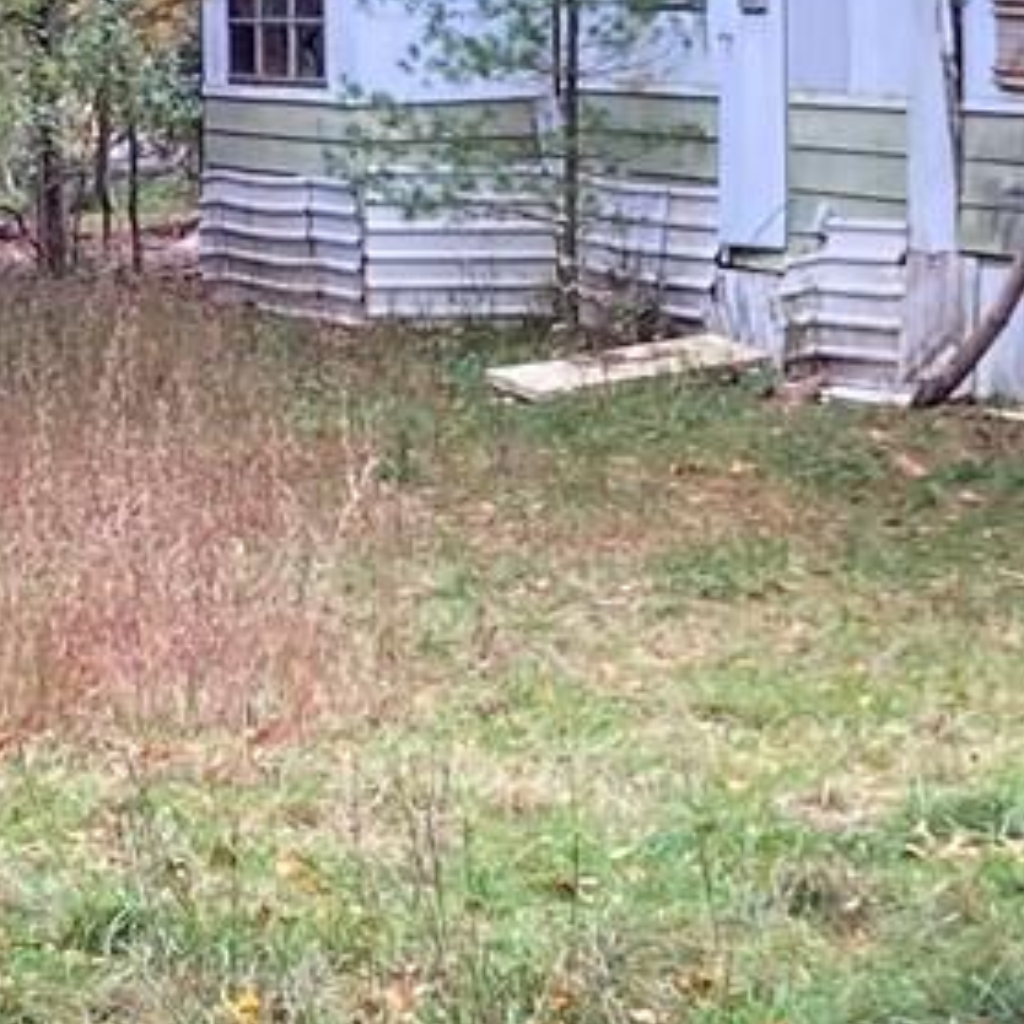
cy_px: 715
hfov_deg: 9.6
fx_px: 6091
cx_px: 435
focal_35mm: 182
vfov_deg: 9.6
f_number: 1.8
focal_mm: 3.99
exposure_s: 1/121
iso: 32
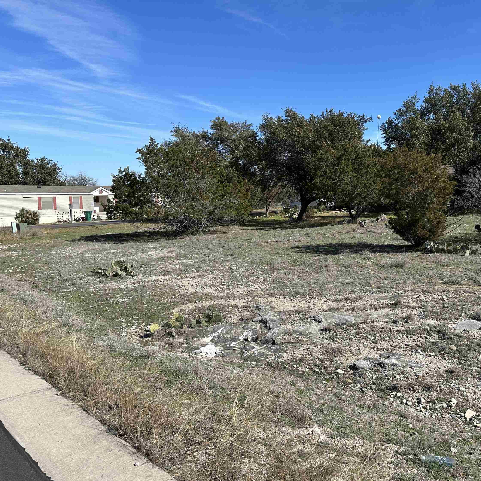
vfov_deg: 55.6
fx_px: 456
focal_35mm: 29
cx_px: 309
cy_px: 237
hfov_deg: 54.8
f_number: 1.78
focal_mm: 6.86
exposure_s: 1/4762
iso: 80
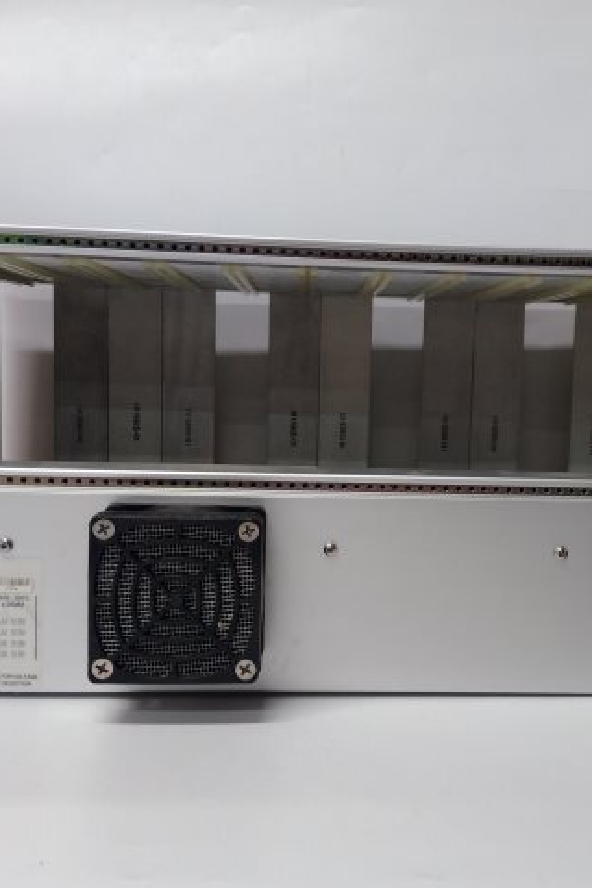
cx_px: 387
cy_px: 447
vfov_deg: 50.7
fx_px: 937
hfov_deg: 34.8
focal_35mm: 38
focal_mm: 3.79
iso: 194
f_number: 2
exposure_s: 1/33
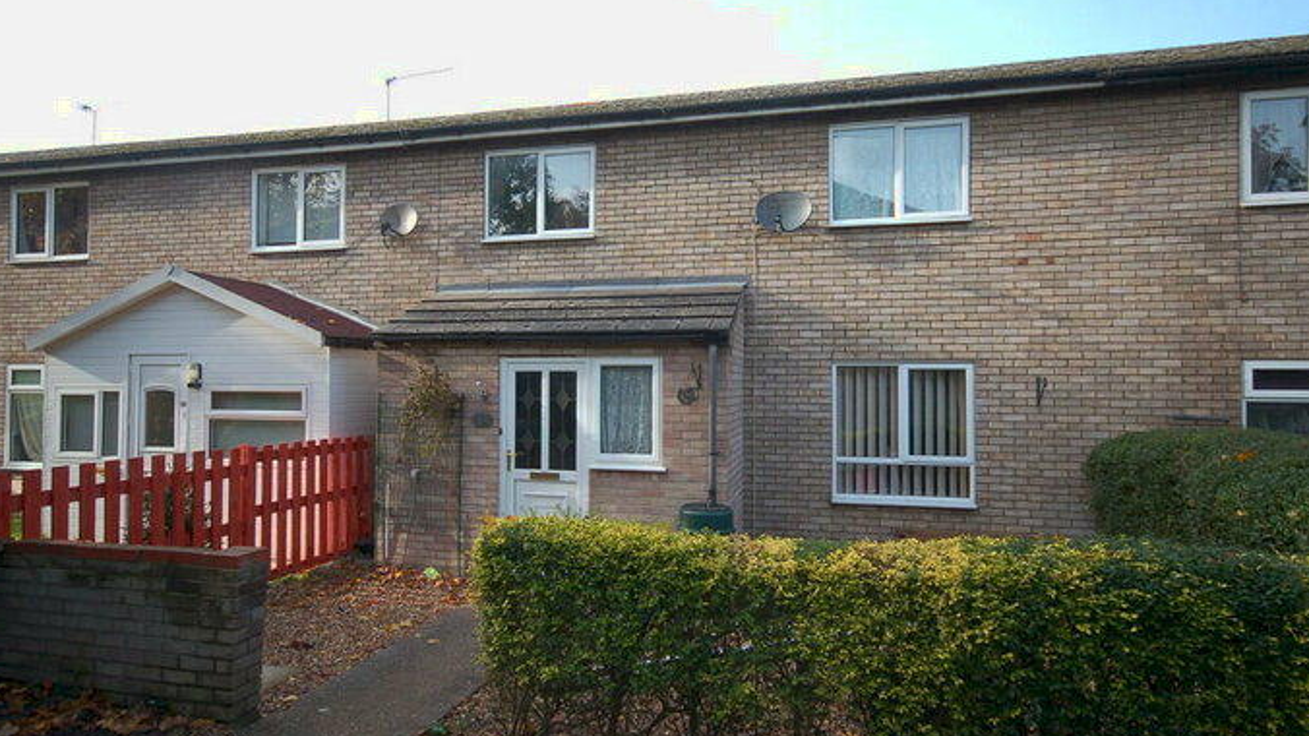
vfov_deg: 44.4
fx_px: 902
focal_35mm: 26
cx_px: 653
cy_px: 360
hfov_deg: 71.9
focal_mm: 16
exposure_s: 1/160
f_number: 6.3
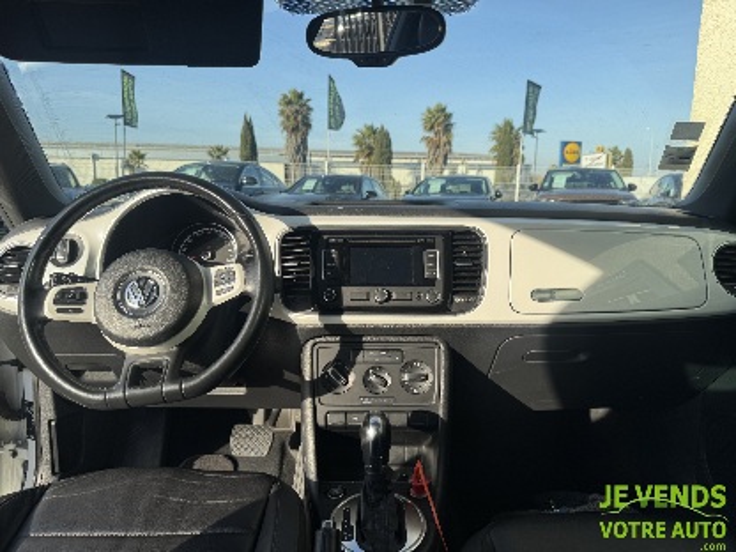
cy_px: 276
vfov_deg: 56.8
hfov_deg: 71.6
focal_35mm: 24
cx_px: 368
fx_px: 510
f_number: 1.78
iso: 80
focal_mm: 6.76
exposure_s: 1/2415
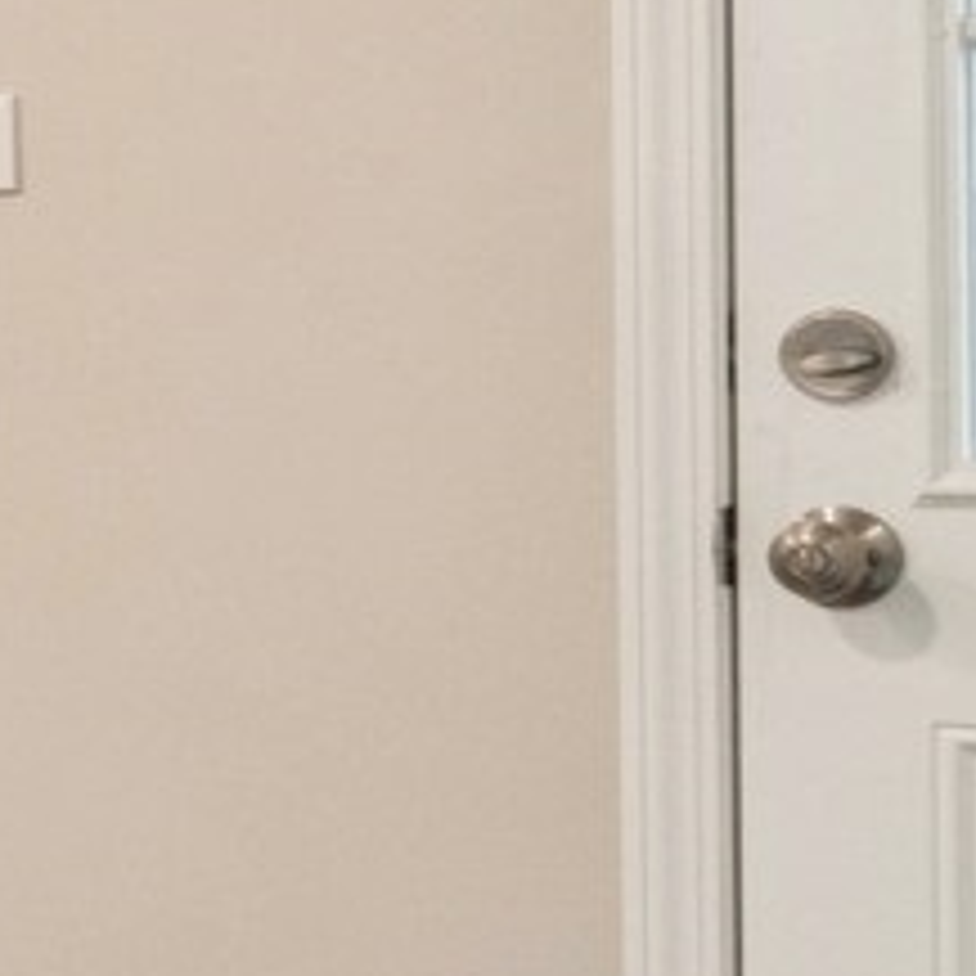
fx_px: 3605
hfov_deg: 9.9
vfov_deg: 15.4
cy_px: 418
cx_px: -2217
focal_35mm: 113
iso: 200
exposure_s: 1/4
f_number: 8
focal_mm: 12
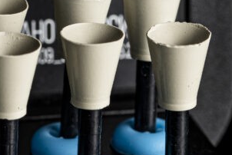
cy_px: -138
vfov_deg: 2.5
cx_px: -115
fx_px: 3586
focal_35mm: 556
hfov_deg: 3.7
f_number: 9
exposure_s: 1/160
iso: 100
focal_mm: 105
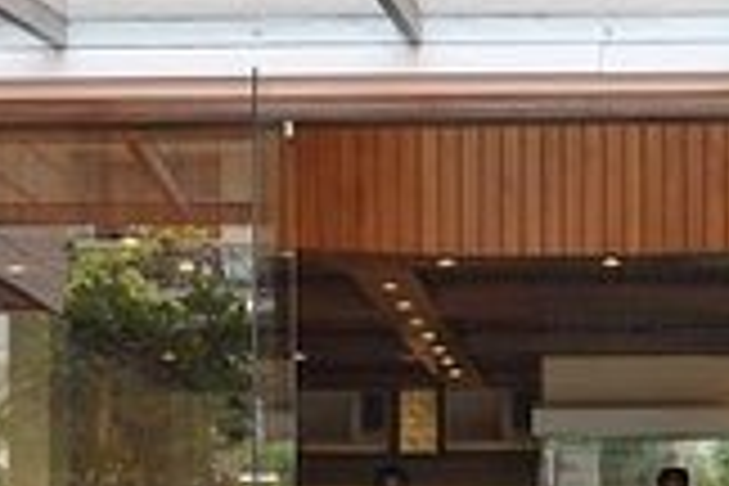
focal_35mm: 133
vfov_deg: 10.1
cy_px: 614
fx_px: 2693
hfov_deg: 15.3
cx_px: 554
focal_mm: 18
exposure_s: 1/125
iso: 320
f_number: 5.6
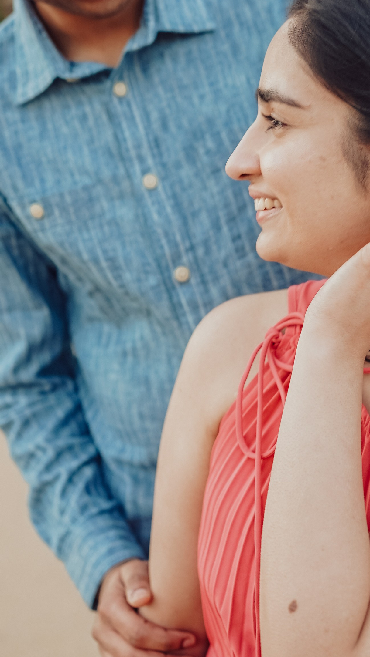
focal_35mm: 65
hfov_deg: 18.4
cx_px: 280
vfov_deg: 32.1
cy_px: 213
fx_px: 1134
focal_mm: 35
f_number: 2.2
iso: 100
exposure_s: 1/25
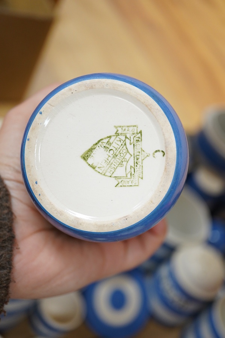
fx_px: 422
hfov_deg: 29.9
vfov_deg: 43.6
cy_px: 169
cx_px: 112
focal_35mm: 45
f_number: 3.5
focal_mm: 30
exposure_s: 1/125
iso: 1250
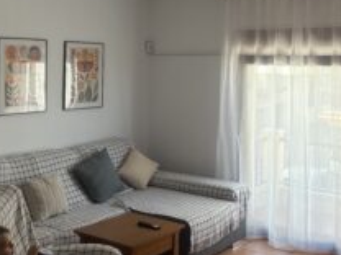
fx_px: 493
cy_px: 64
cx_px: 228
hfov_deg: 37.8
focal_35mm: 50
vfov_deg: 28.7
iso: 125
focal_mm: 5.96
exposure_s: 1/209
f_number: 1.6
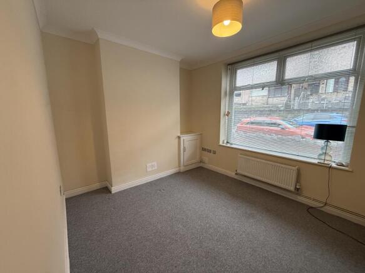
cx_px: 182
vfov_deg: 85.7
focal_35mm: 14
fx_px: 148
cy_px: 136
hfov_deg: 102.1
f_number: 2.2
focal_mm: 2.22
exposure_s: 1/100
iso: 200
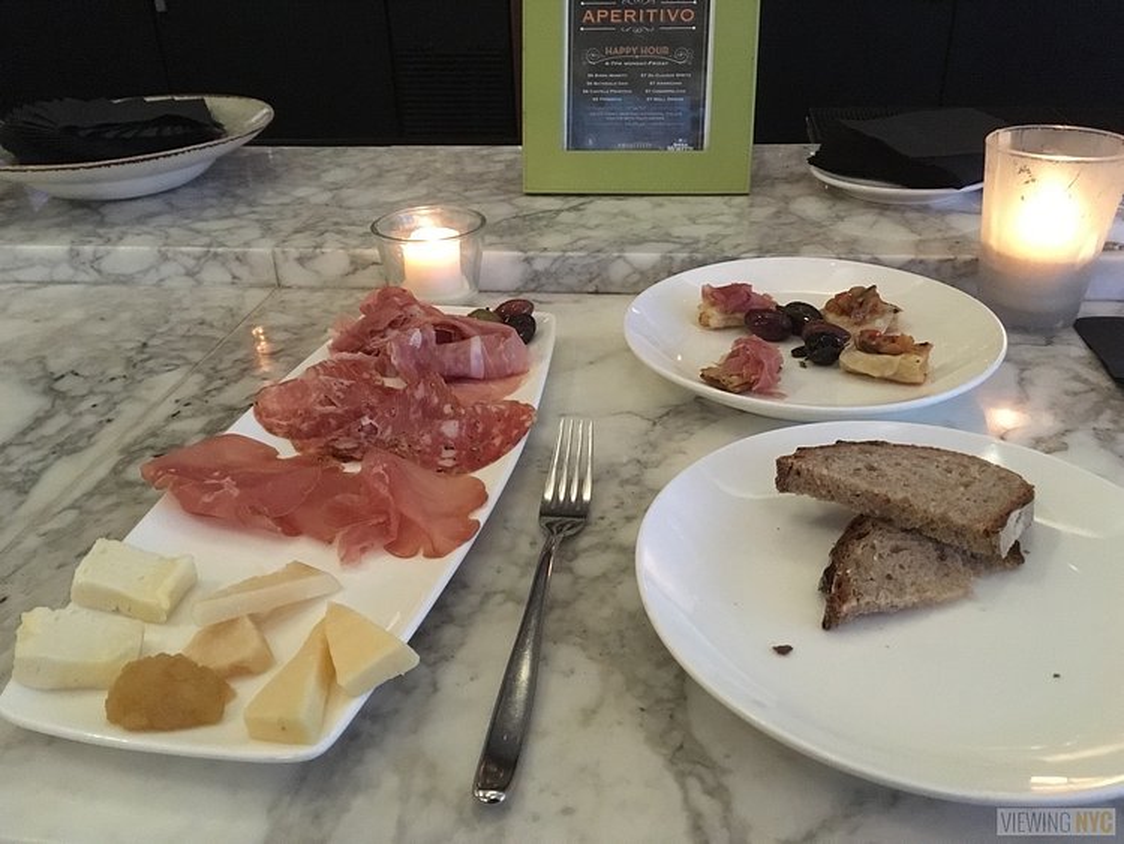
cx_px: 562
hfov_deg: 61.6
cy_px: 422
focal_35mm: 29
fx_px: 942
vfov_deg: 48.3
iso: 400
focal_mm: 4.15
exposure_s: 1/15
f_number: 2.2
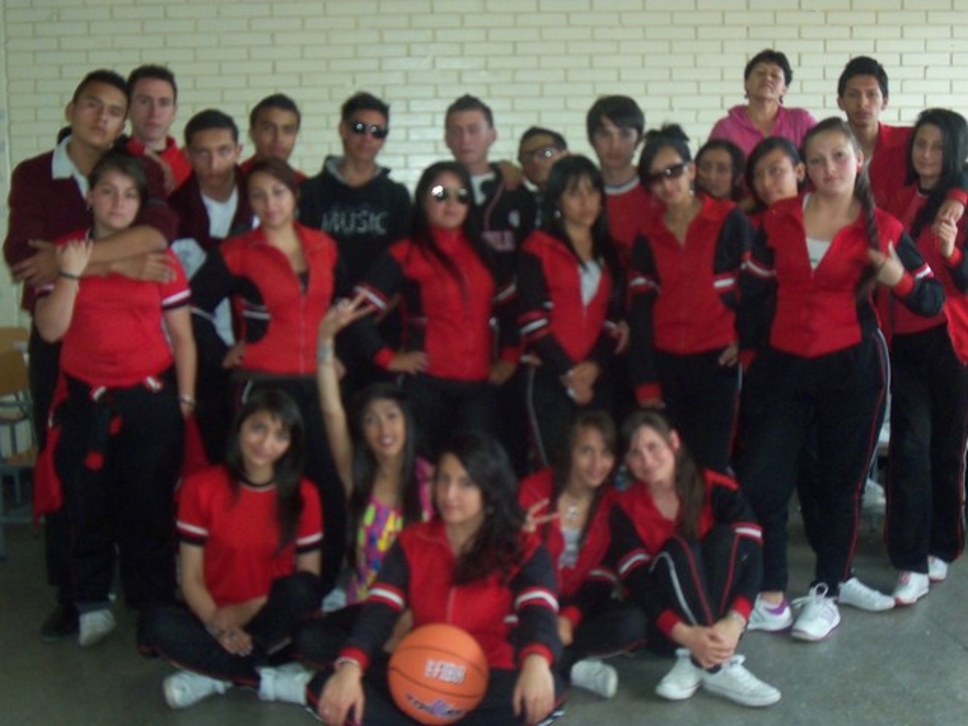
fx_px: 1174
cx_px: 484
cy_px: 363
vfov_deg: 34.3
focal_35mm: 42
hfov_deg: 44.8
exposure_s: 1/40
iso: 250
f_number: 3.2
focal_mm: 7.1
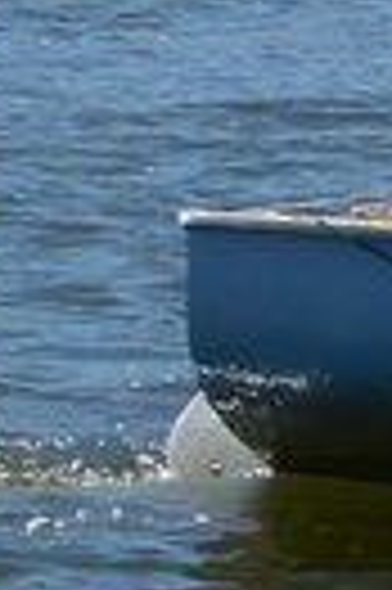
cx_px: -1289
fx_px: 7598
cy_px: -315
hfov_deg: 2.8
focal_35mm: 464
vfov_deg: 4.4
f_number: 4.1
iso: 80
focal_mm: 9.6
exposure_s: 1/800
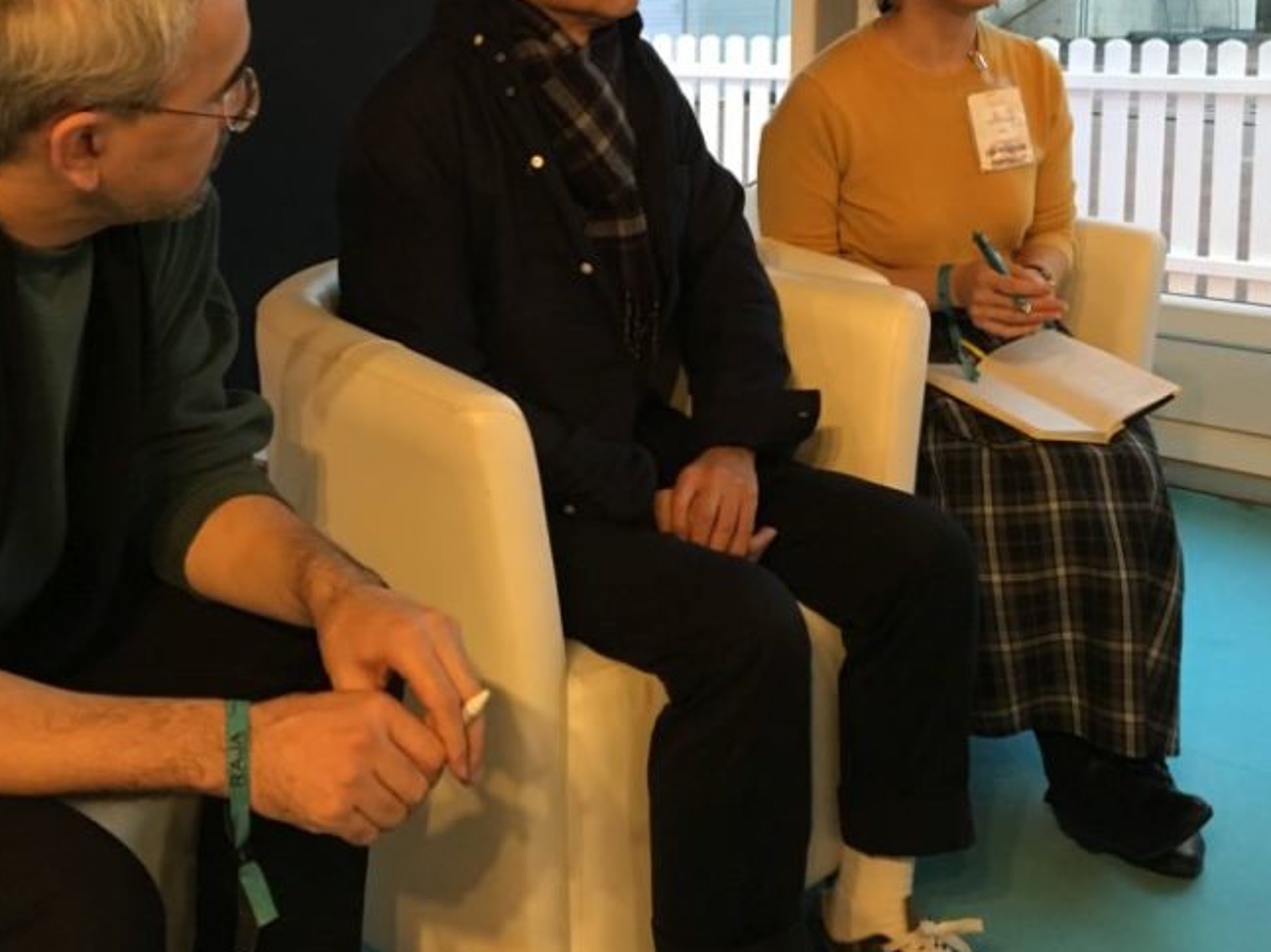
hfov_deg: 41.0
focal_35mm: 46
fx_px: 1688
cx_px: 490
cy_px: 207
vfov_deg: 30.8
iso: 200
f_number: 2.2
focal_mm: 4.15
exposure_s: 1/33
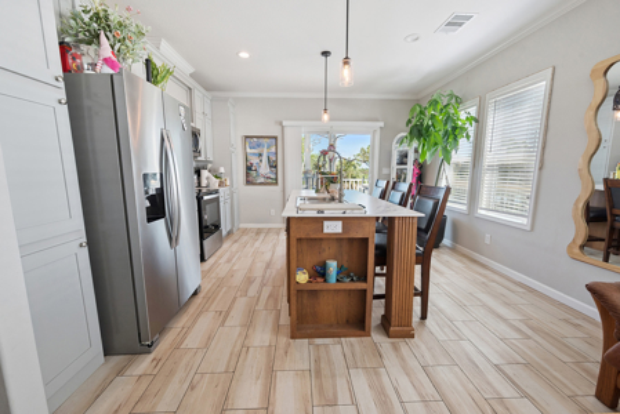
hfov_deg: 104.2
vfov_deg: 81.3
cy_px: 207
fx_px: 241
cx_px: 310
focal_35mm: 14
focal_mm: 14
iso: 320
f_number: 8
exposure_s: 1/80
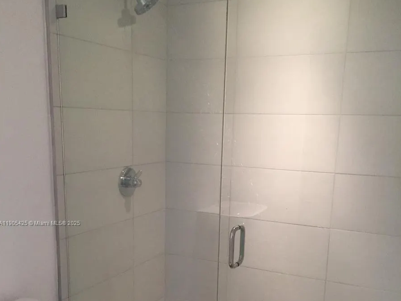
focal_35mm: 39
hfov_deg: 47.9
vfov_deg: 36.0
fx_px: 452
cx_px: 200
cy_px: 224
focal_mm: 4.15
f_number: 2.2
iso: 200
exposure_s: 1/30
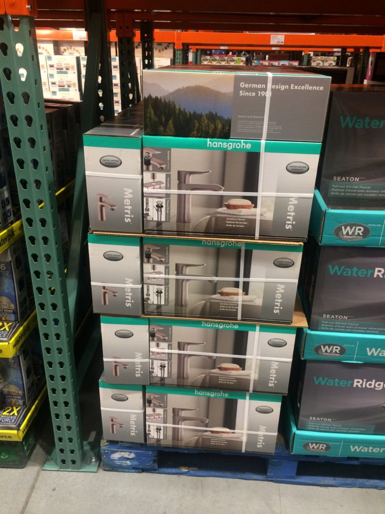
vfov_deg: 61.7
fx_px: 430
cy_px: 257
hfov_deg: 48.2
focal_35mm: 29
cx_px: 192
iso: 125
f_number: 2.2
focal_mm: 4.15
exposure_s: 1/30
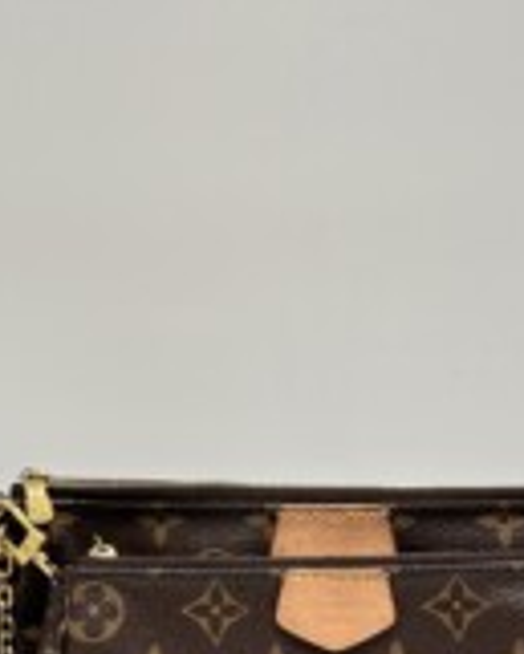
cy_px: 418
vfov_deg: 29.4
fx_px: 1239
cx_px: 301
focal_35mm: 64
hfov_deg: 23.8
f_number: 1.78
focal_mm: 6.86
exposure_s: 1/50
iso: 200
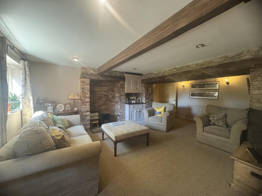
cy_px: 98
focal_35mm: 14
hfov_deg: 102.1
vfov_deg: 85.7
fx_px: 106
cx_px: 131
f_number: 2.2
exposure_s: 1/50
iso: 320
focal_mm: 2.22
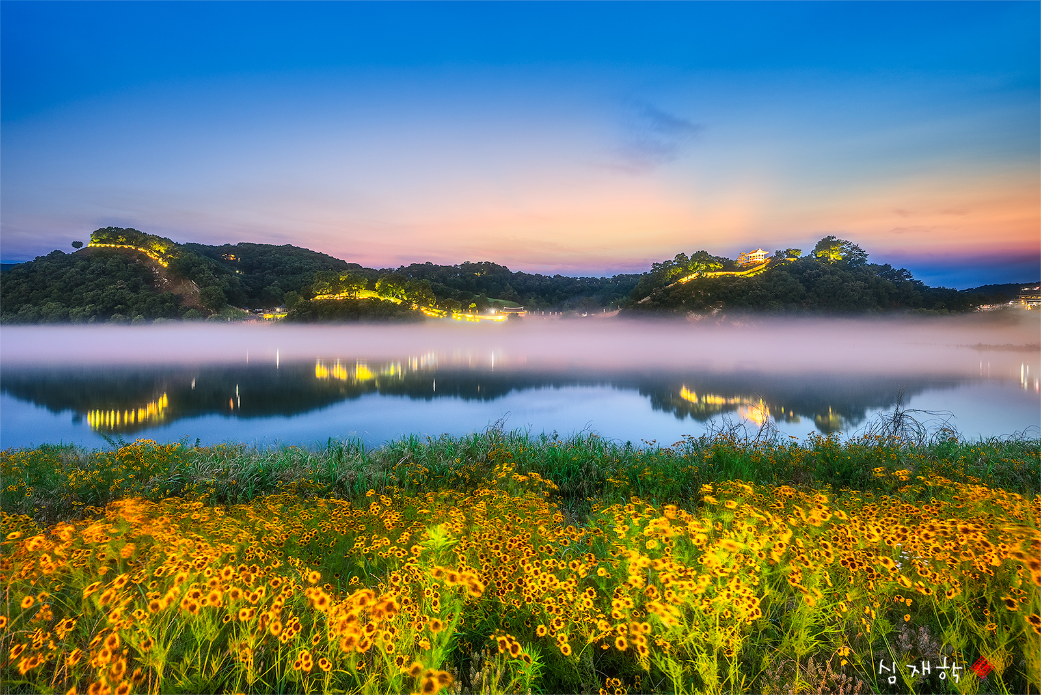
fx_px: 347
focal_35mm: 12
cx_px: 520
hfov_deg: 112.6
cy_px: 348
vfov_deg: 90.1
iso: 100
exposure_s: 15
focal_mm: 12
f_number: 8
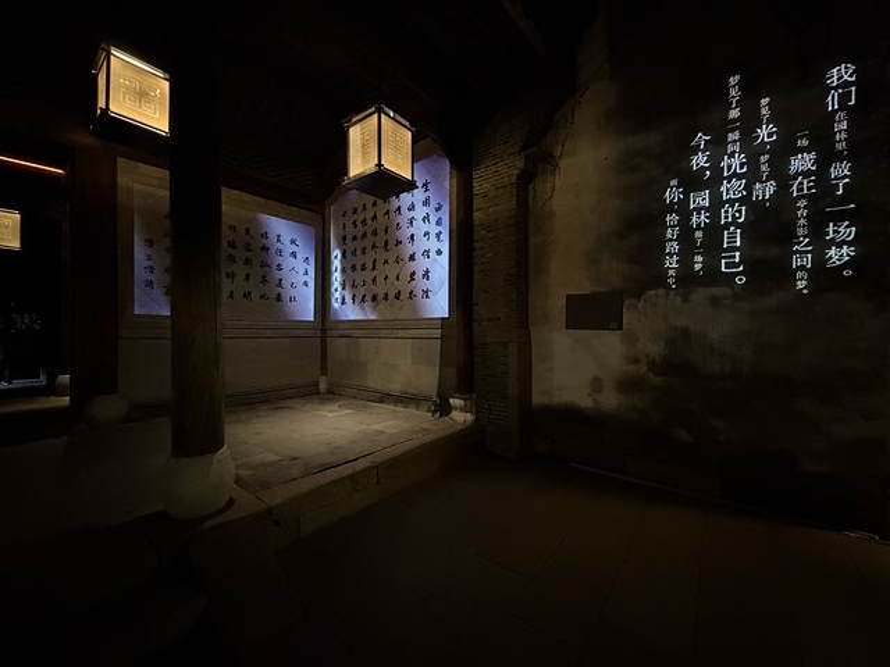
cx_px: 445
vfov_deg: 85.7
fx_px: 360
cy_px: 334
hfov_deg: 102.1
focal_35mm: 14
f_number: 2.2
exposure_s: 1/30
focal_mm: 2.22
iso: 1250
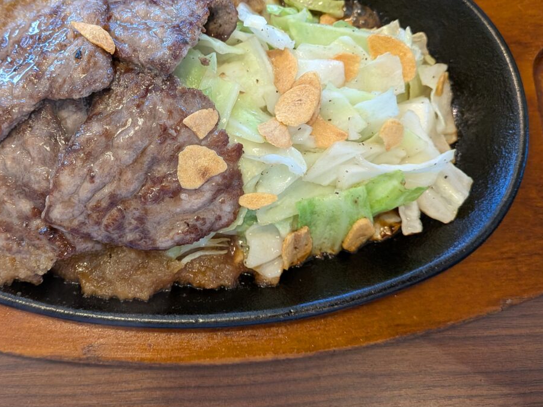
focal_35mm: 34
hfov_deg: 52.9
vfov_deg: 41.1
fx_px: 533
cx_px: 179
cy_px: 125
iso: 417
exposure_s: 1/120
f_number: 1.7
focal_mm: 4.53
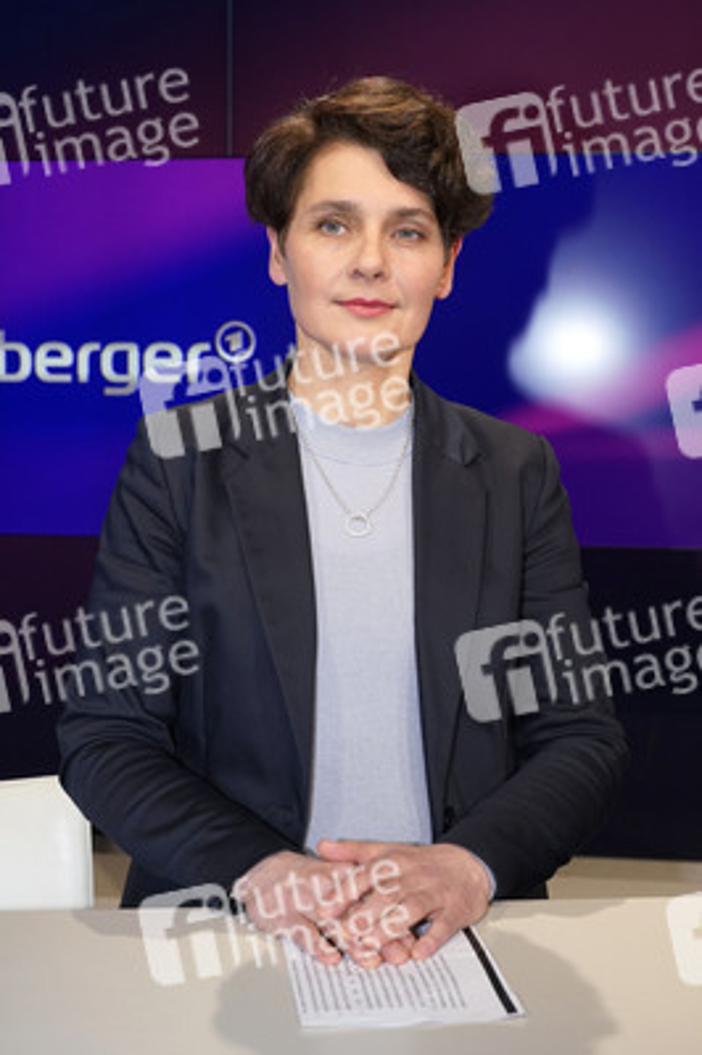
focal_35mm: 43
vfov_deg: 45.5
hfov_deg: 31.1
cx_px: 351
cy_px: 528
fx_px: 1260
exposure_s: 1/125
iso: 2000
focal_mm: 43
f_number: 5.6
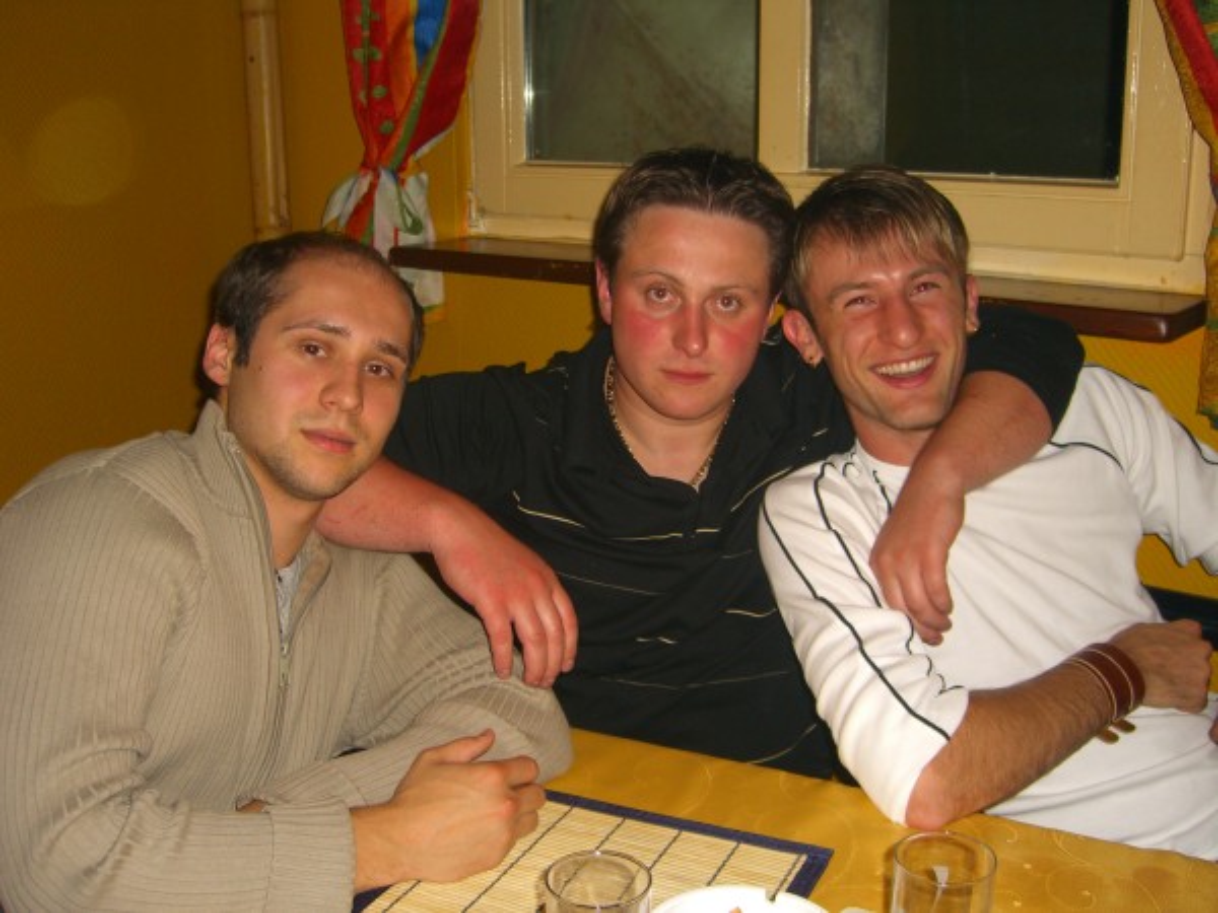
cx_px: 609
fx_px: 1337
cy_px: 456
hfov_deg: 49.0
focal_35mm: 38
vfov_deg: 37.7
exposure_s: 1/60
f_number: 2.8
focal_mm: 7.9
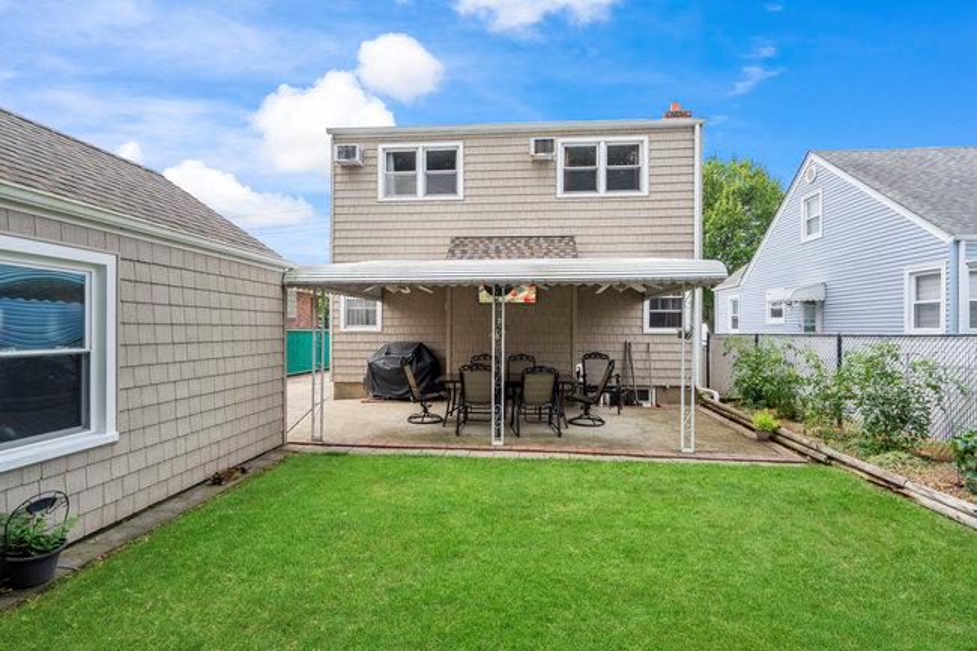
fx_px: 434
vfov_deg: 73.7
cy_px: 326
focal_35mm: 16
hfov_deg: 96.8
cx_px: 488
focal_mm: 16
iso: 320
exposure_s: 1/200
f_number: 9
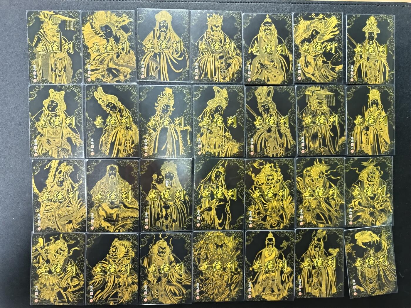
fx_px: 285
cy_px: 154
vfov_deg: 56.8
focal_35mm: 24
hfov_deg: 71.6
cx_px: 206
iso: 1643
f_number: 1.7
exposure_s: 1/25
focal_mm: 5.31
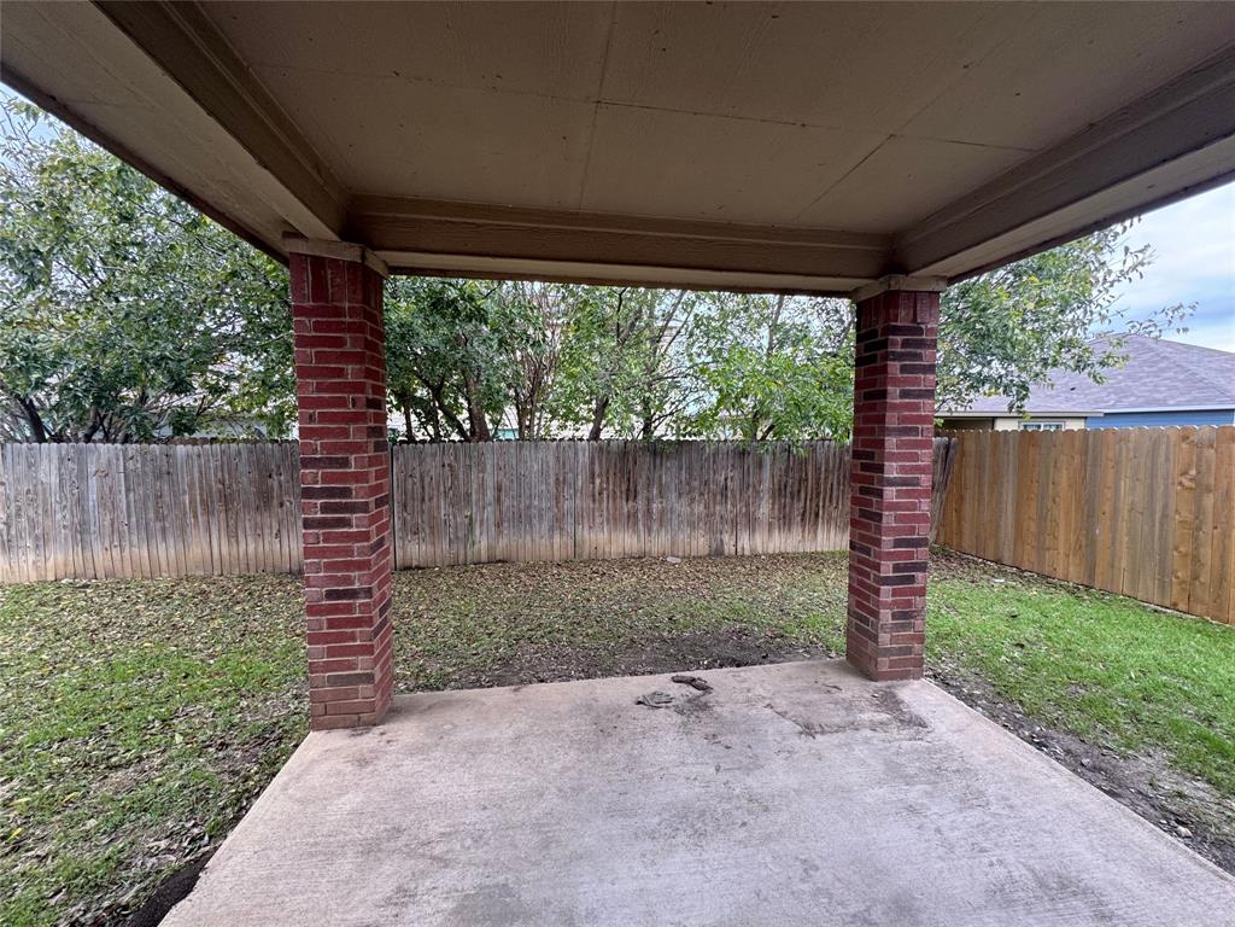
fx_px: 499
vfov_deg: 85.7
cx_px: 618
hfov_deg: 102.1
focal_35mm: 14
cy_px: 464
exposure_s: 1/99
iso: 80
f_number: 2.2
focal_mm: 2.22
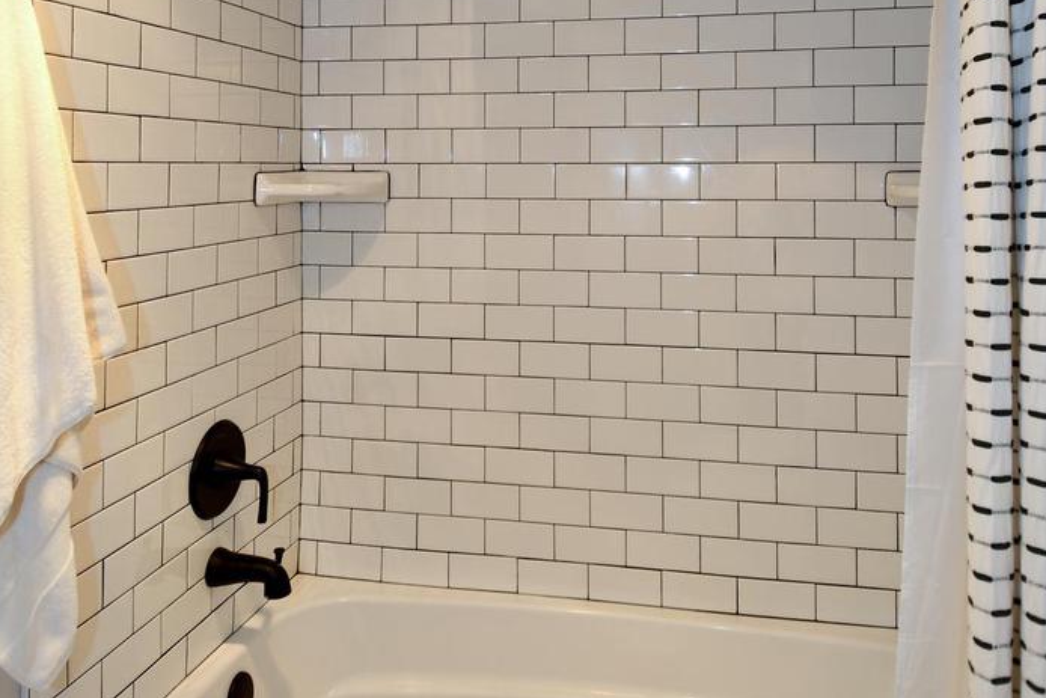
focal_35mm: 28
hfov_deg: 65.5
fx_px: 814
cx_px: 531
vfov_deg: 45.1
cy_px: 191
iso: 200
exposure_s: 1/80
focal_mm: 12
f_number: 4.5
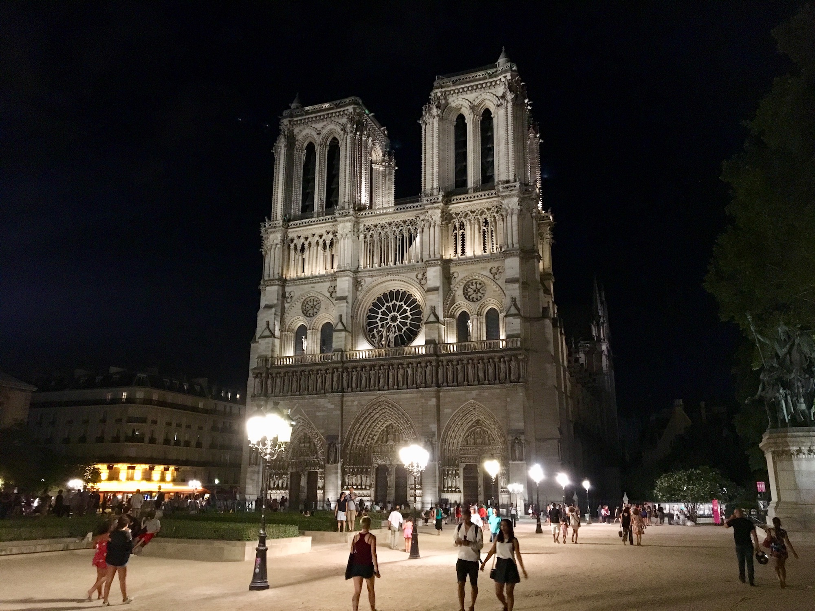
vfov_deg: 48.2
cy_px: 306
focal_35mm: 29
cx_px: 408
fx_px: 683
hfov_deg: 61.7
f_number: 2.2
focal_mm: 4.15
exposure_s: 1/17
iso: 250
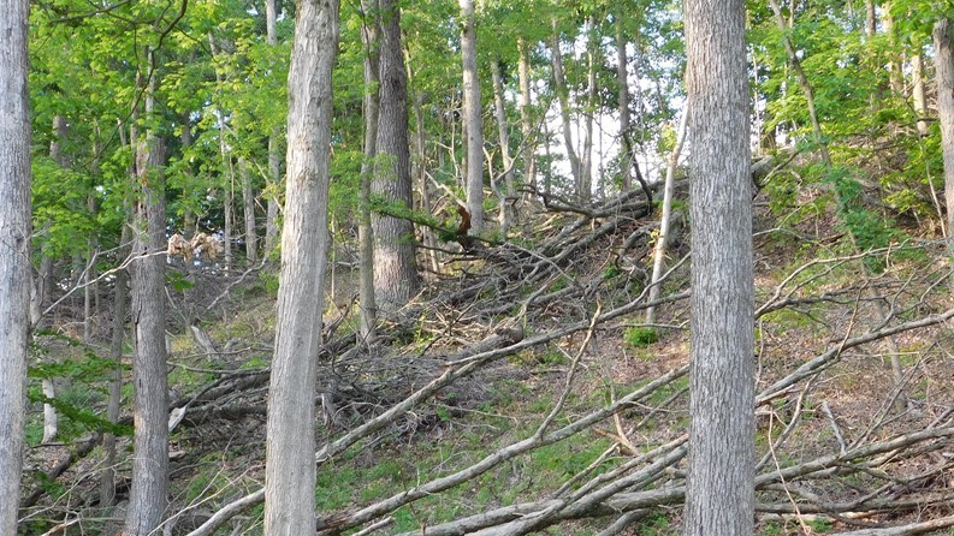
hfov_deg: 25.6
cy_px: 388
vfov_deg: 14.5
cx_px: 395
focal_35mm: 83
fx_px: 2100
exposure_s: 1/80
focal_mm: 10.4
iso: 125
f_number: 4
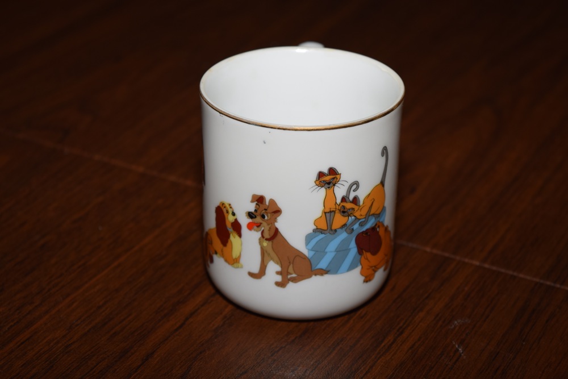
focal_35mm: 82
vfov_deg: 16.6
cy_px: 190
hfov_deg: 24.6
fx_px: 1302
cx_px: 284
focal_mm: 55
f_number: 5.6
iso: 200
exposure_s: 1/60
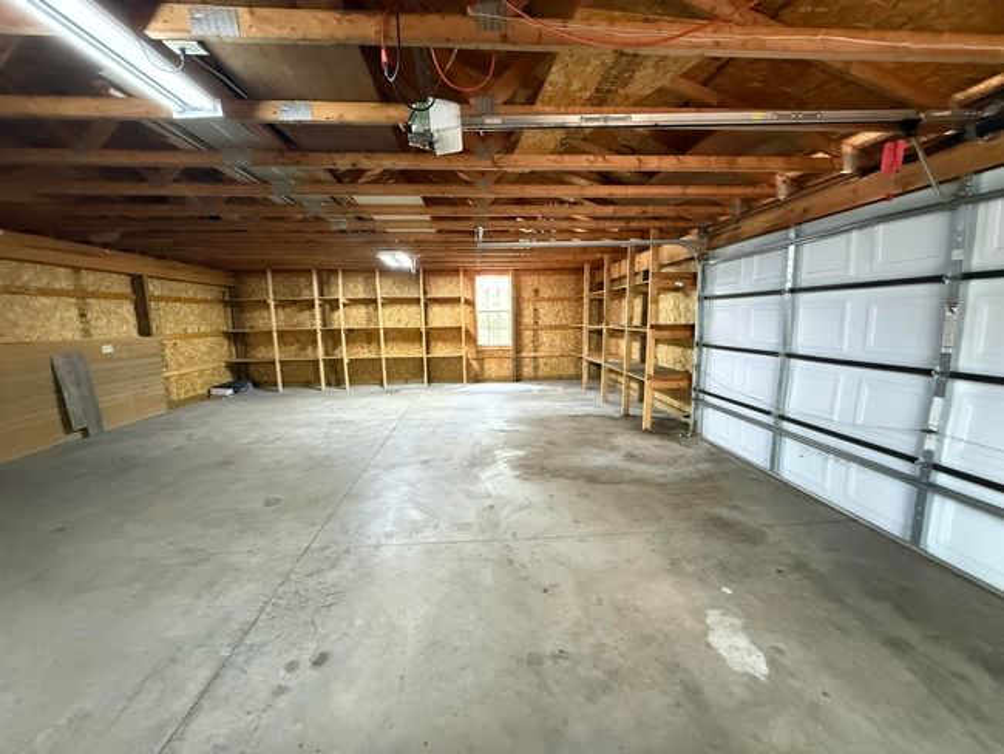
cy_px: 377
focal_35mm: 14
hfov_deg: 102.0
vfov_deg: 85.7
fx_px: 406
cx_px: 502
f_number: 2.2
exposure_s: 1/60
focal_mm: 2.22
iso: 1250
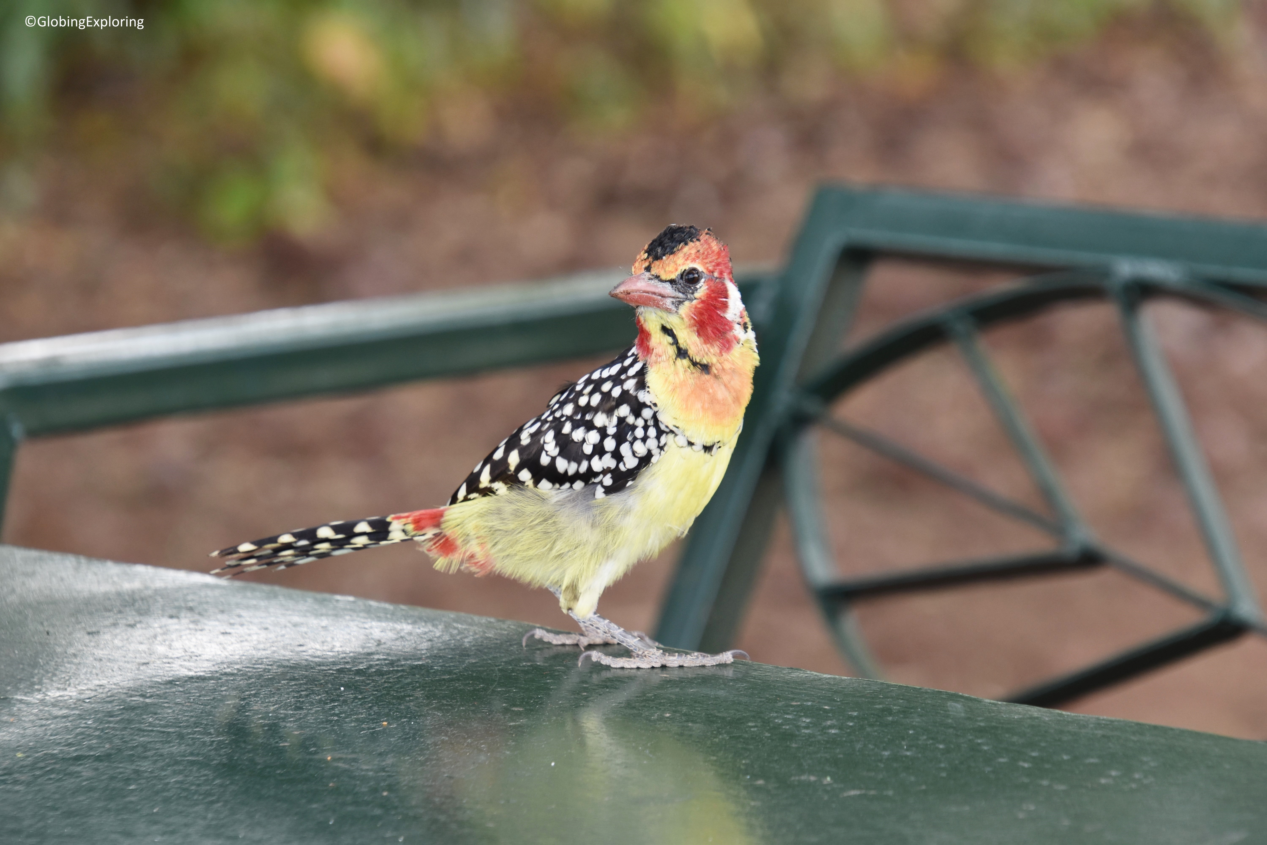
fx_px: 9766
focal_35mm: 278
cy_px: 422
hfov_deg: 7.4
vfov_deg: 5.0
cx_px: 634
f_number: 7.1
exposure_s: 1/125
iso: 400
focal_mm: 185
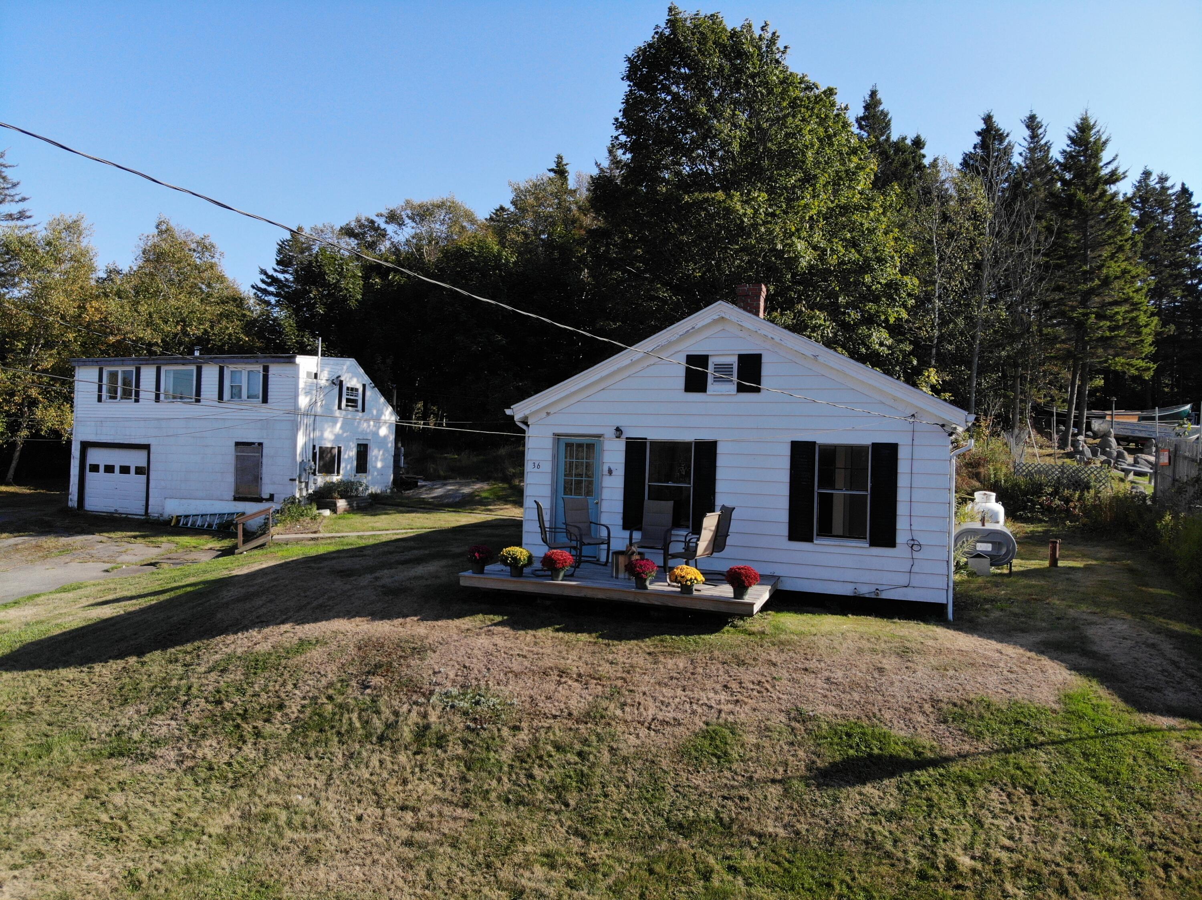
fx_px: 833
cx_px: 601
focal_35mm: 24
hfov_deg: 71.6
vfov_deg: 56.8
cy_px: 450
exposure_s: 1/752
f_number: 2.8
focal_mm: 4.5
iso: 100
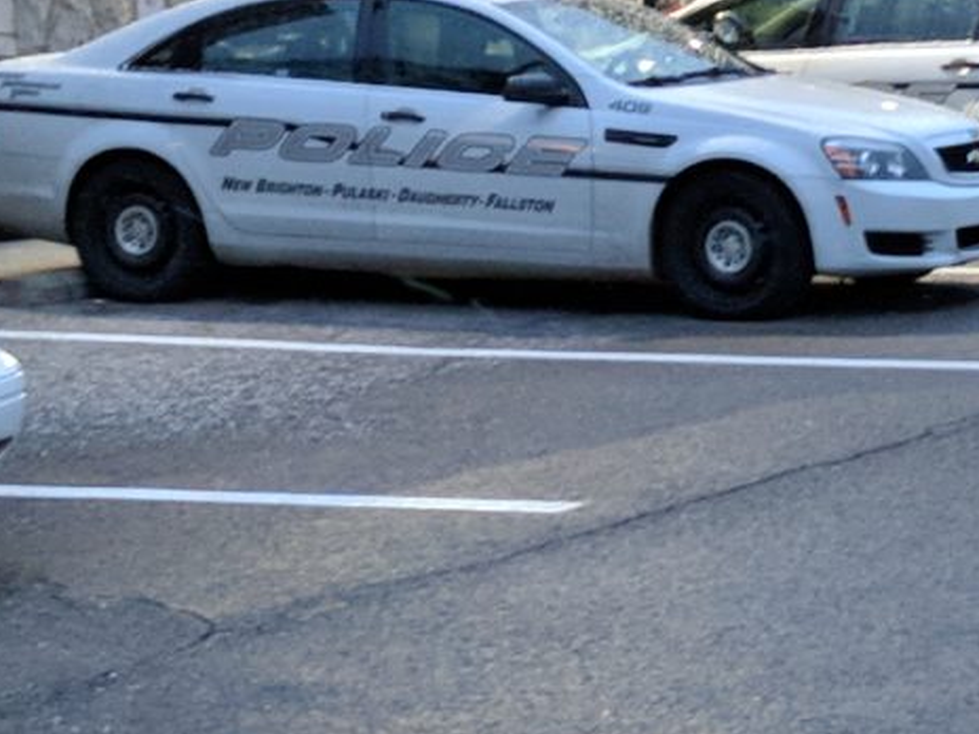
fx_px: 1216
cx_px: 798
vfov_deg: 33.3
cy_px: 247
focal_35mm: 43
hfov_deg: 41.7
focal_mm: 4.67
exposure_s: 1/40
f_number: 2
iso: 705
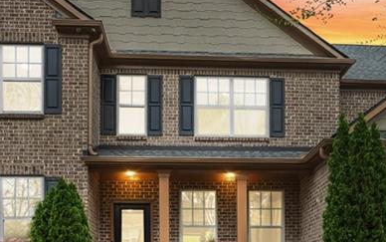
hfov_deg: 46.1
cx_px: 221
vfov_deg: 29.7
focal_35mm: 43
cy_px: 159
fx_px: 453
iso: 100
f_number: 8
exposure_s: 1/15
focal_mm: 16
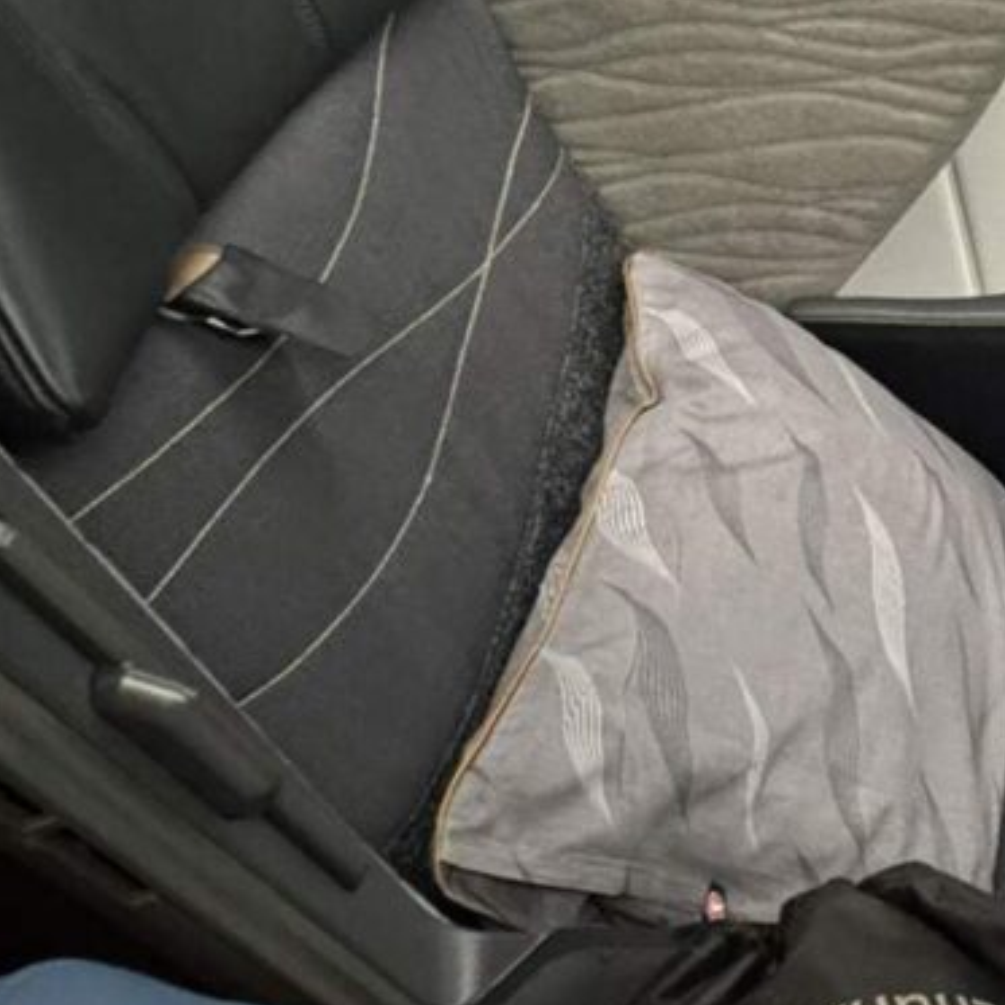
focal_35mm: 51
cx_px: 1315
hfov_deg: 27.6
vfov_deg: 33.4
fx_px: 1675
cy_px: 501
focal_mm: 2.22
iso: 1250
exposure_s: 1/47
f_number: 2.2
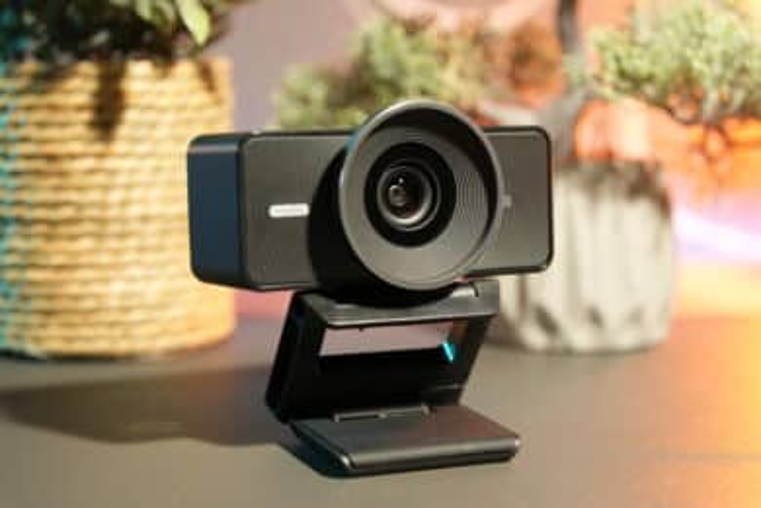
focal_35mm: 70
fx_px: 1480
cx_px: 380
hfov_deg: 28.8
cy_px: 254
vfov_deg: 19.5
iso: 2000
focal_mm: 70
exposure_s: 1/80
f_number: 4
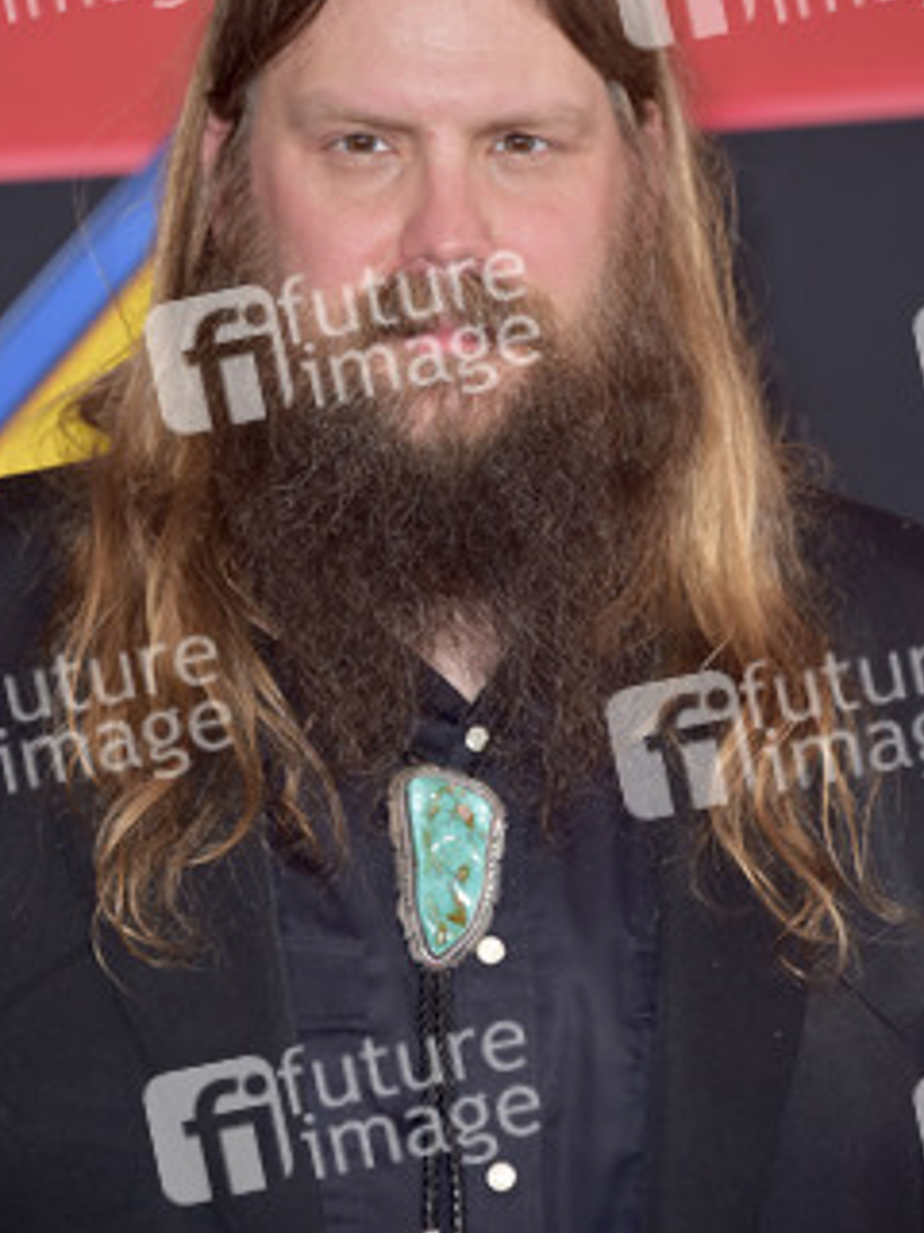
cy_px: 536
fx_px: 10713
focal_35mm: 301
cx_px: 456
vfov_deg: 6.6
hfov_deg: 4.9
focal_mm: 250
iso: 500
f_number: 7.1
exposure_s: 1/200
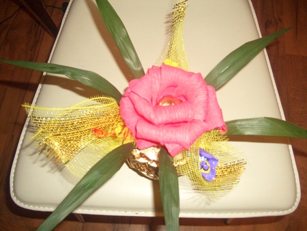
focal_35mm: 35
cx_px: 154
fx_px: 311
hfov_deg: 52.6
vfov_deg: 40.7
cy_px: 116
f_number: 2.6
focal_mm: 5.8
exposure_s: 1/60
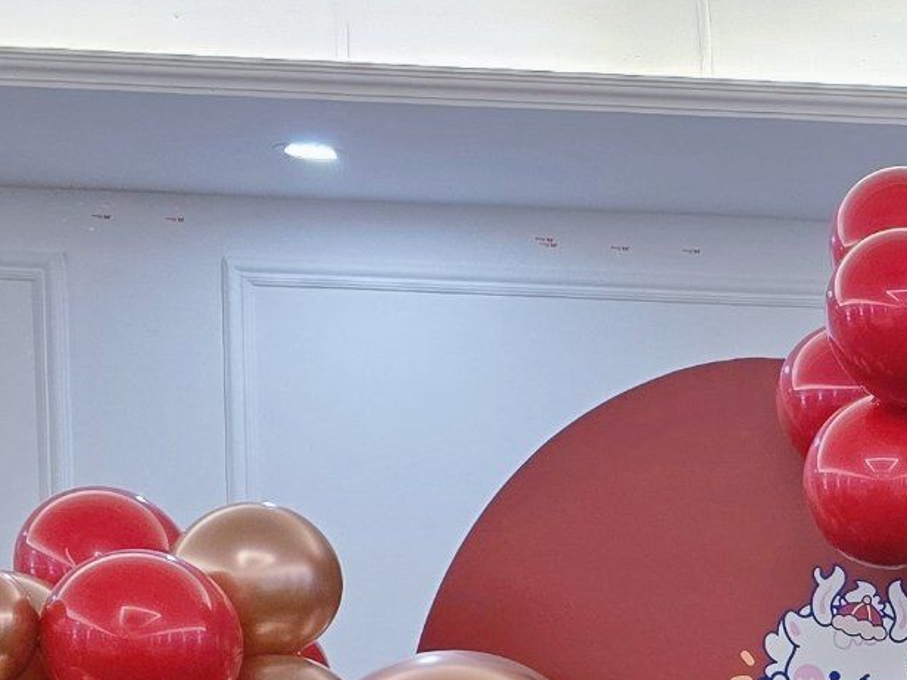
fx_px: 2673
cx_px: 1419
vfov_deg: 13.6
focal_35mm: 102
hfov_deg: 17.1
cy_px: 1046
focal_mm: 6.3
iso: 160
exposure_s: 1/100
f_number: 1.7
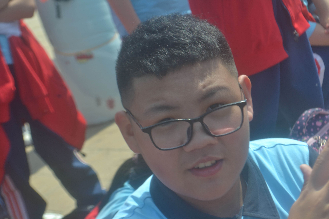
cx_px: 164
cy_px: 110
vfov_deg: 16.6
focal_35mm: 82
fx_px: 754
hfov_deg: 24.6
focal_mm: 55
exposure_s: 1/200
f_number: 7.1
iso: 100
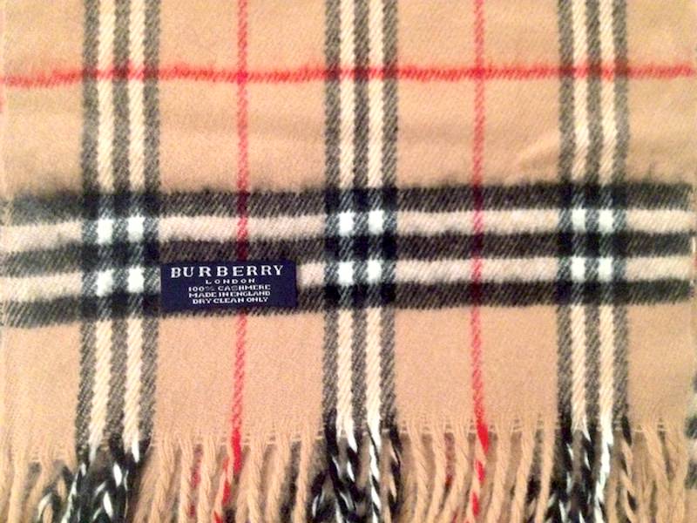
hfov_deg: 52.6
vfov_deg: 40.7
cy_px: 262
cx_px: 348
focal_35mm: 35
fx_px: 705
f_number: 2.4
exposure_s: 1/15
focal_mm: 4.28
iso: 800
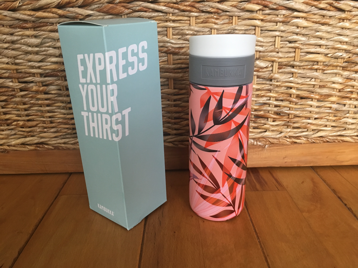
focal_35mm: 29
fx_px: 300
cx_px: 179
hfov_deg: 61.7
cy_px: 134
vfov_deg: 48.2
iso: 160
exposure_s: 1/33
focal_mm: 4.15
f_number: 2.2
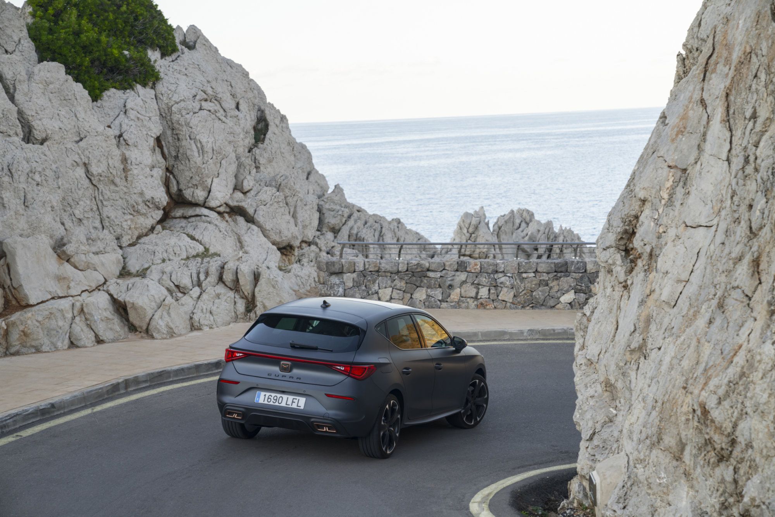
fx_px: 1507
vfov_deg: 19.5
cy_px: 258
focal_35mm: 70
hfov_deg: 28.8
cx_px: 388
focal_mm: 70
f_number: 4.5
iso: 640
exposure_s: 1/320
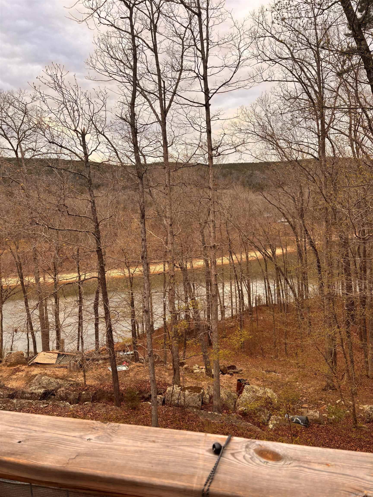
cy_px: 248
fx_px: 374
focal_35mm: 26
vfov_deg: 67.3
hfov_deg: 53.1
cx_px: 186
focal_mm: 5.96
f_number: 1.6
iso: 40
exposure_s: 1/121
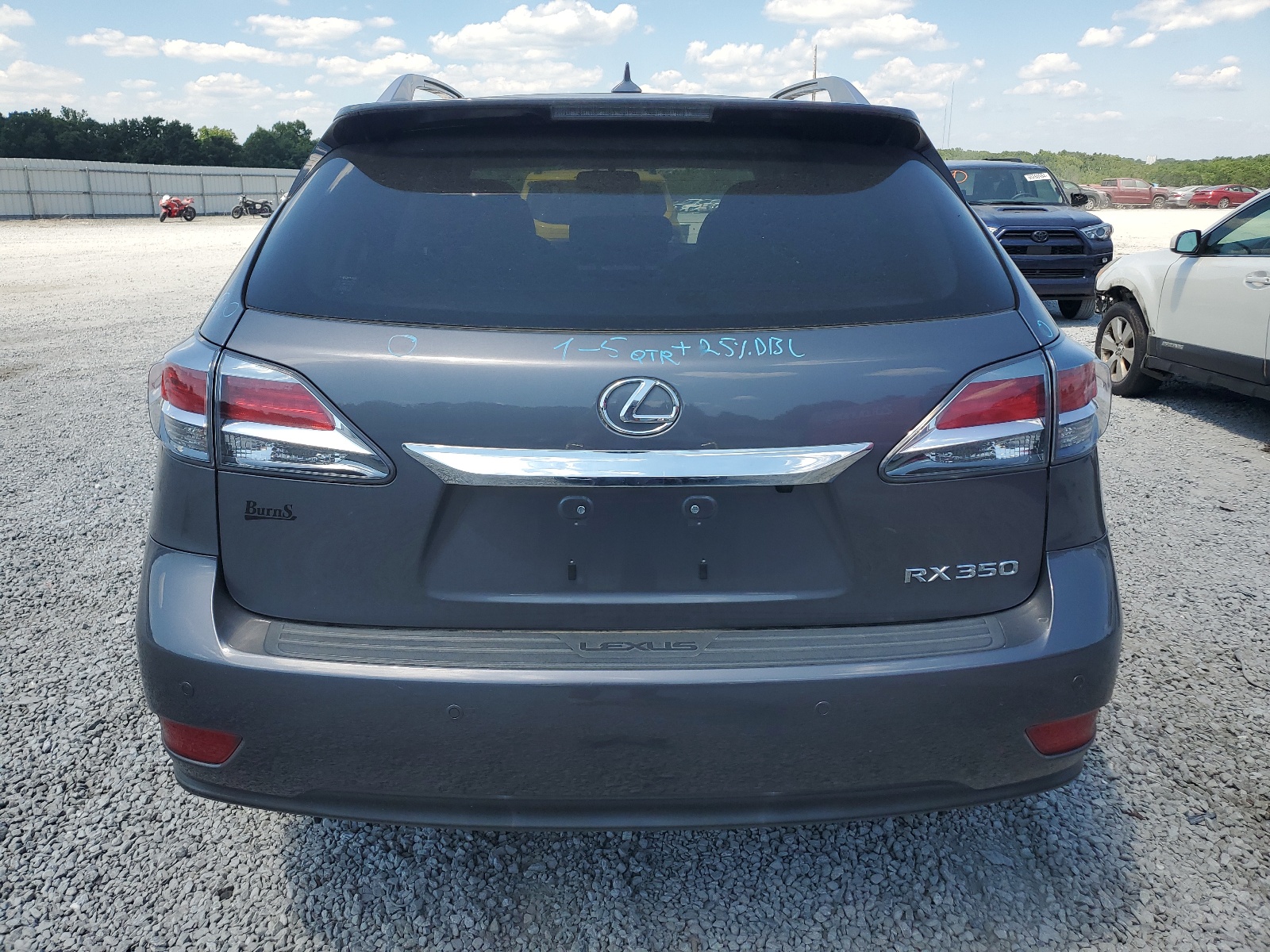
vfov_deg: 53.1
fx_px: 954
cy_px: 476
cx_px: 635
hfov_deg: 67.3
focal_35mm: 26
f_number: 1.5
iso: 50
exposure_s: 1/2000
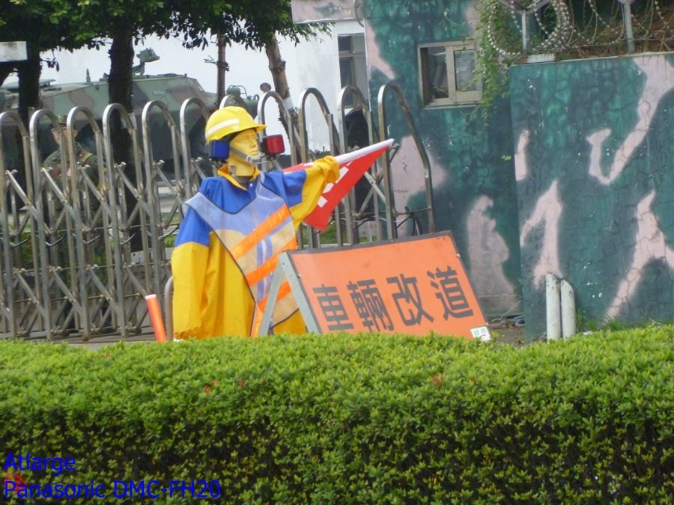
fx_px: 4361
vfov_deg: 6.6
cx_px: 337
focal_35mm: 224
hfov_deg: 8.8
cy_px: 252
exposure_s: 1/60
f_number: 5.9
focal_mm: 40
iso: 400
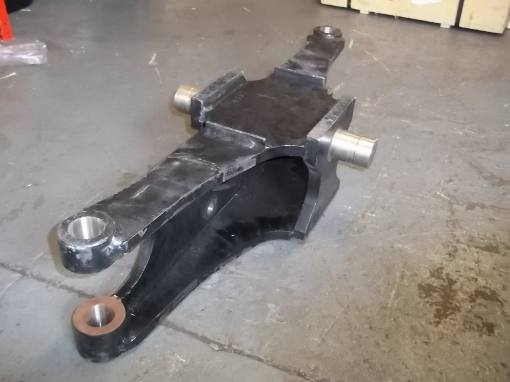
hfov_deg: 51.4
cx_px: 255
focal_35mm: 36
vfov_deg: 39.7
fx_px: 530
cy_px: 191
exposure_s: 1/30
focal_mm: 6.5
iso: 320
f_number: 3.1
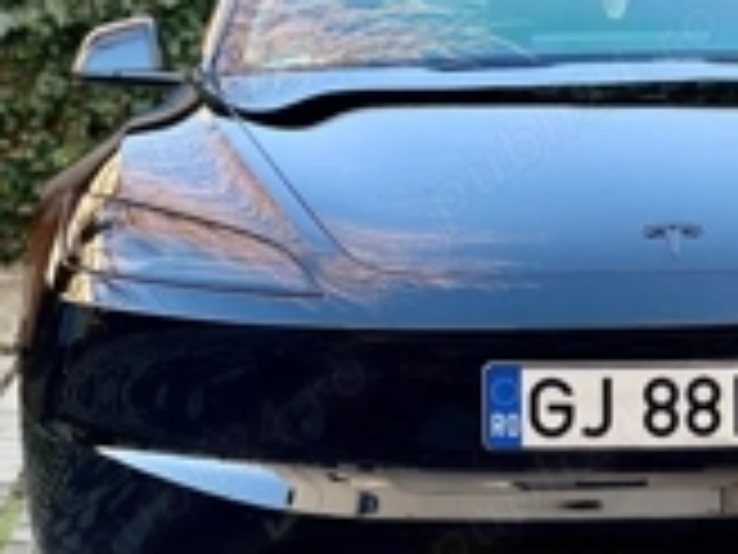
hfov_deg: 16.6
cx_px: 662
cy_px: 167
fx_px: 2494
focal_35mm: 117
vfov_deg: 12.6
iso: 64
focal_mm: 6.76
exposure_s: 1/157
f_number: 1.78
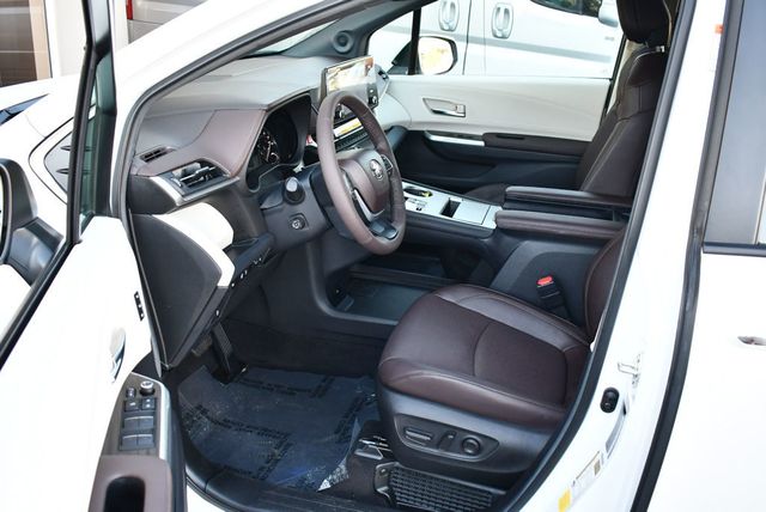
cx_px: 383
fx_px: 767
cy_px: 256
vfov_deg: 36.9
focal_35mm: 36
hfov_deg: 53.1
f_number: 3.5
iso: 800
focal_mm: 18
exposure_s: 1/200
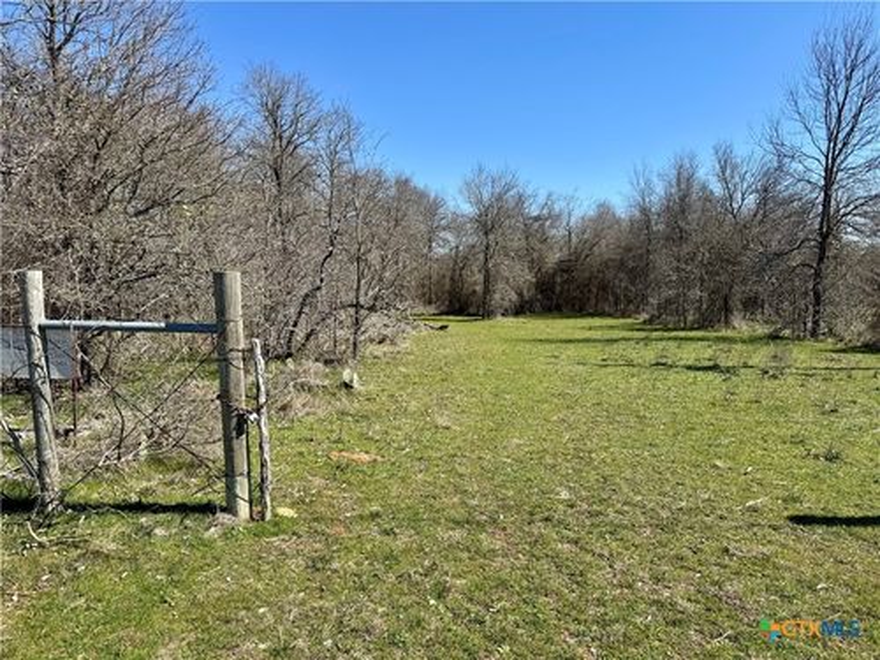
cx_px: 440
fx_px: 610
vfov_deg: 56.8
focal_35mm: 24
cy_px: 330
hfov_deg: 71.6
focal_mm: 6.76
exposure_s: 1/4049
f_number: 1.78
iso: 80
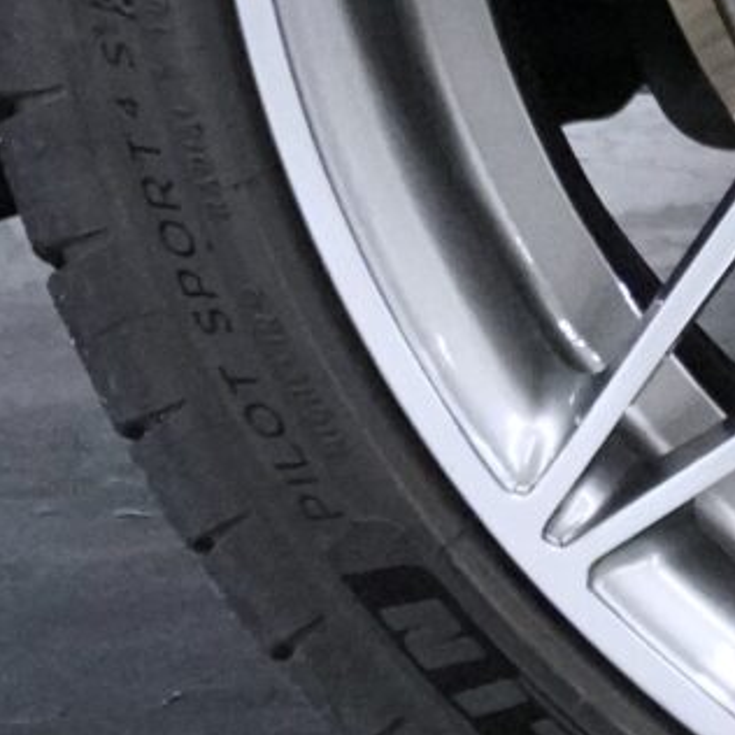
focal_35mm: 351
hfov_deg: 4.9
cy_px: -548
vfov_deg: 4.9
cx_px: 1484
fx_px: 8432
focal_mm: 34
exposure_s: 1/160
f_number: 5
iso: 5000
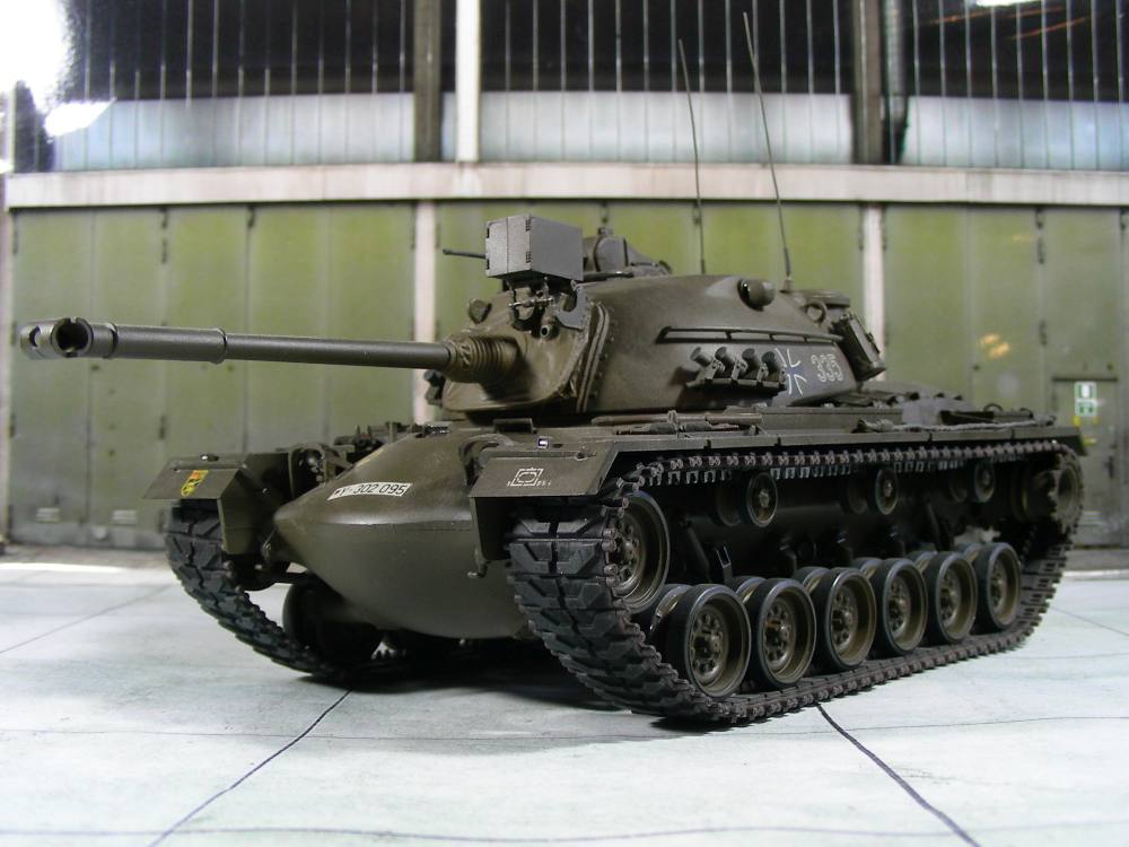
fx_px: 1435
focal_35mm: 44
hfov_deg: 42.9
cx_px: 564
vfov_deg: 32.9
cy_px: 424
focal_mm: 7.4
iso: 50
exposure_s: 1/11.7
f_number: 3.5
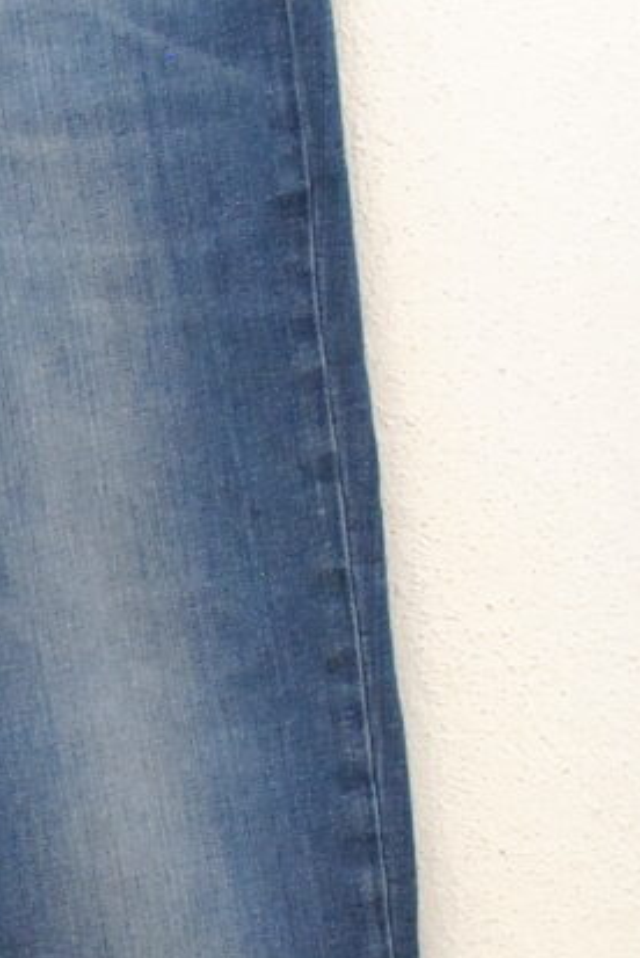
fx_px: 6558
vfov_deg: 8.3
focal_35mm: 246
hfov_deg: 5.5
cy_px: 295
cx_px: -392
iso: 800
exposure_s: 1/125
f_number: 4
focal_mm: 35
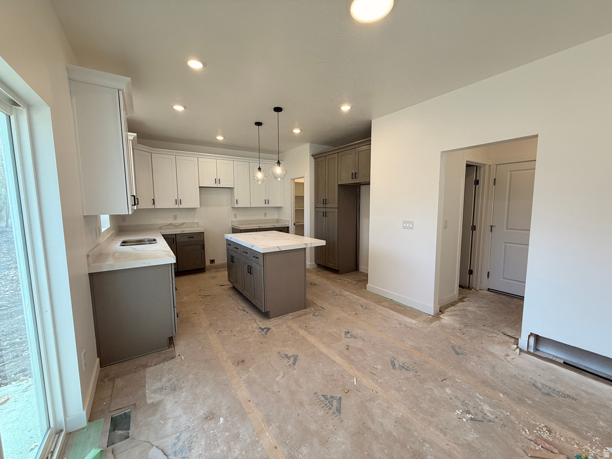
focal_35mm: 14
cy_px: 230
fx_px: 248
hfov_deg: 102.1
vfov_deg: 85.7
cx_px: 306
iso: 64
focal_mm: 2.22
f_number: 2.2
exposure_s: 1/120
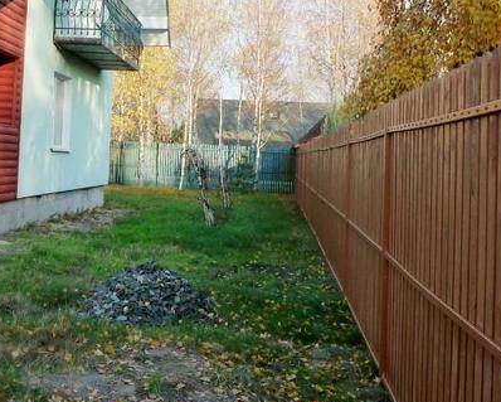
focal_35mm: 49
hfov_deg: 37.0
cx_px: 116
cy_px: 113
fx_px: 727
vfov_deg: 30.5
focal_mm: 4.1
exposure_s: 1/125
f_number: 4
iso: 125
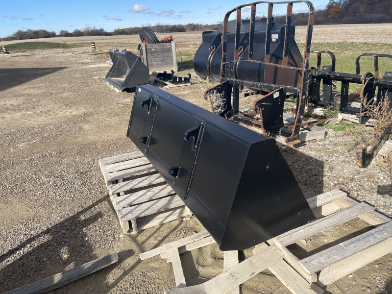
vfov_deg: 53.1
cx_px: 196
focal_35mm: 26
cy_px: 147
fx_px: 294
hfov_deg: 67.3
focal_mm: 4.2
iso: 32
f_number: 1.6
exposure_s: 1/3300
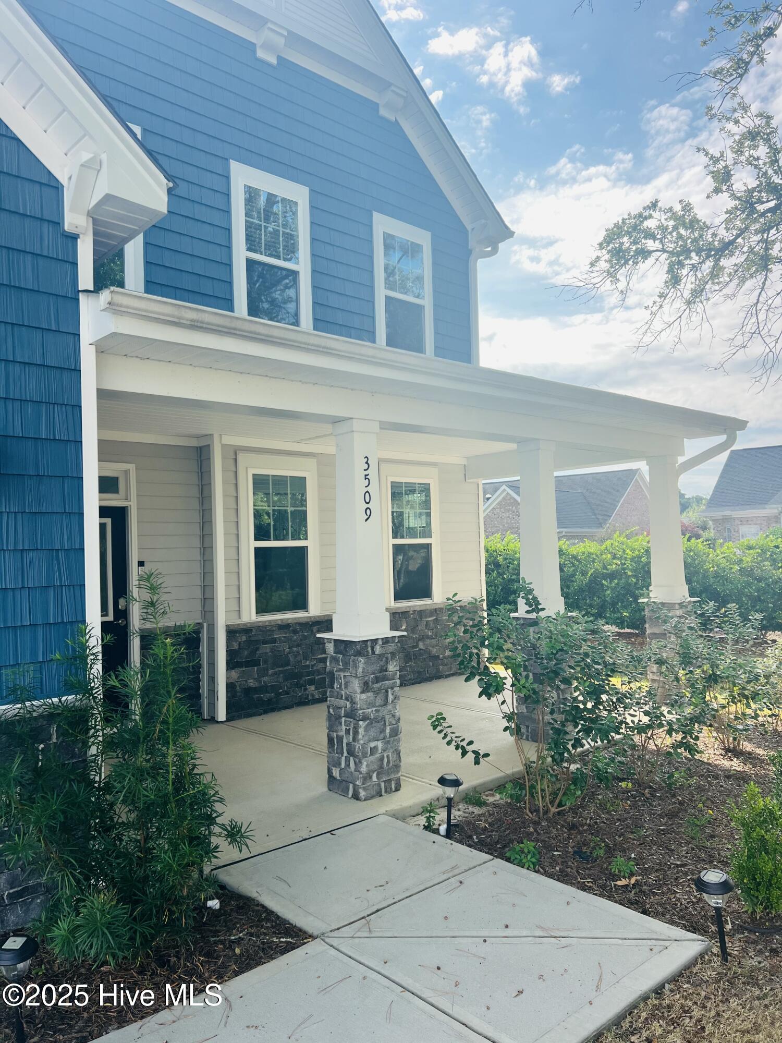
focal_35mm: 26
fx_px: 783
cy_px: 522
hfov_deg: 53.1
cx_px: 391
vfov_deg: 67.3
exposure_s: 1/1575
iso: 50
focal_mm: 5.7
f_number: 1.5
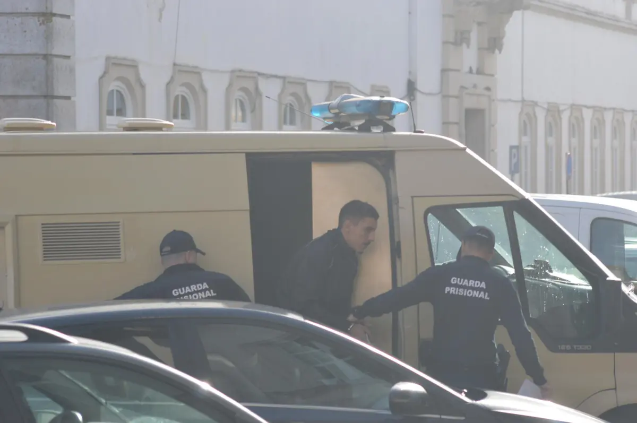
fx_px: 2916
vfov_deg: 8.3
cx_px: 318
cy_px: 212
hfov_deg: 12.5
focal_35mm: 165
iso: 160
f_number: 5.6
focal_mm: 110
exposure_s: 1/500
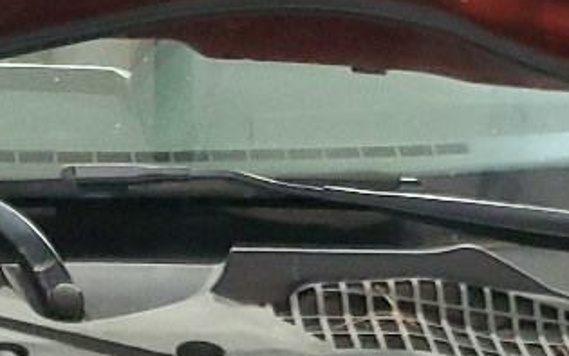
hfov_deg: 14.7
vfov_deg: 8.3
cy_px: 976
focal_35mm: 140
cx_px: 13
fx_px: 2171
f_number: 1.5
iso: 234
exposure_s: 1/60.2
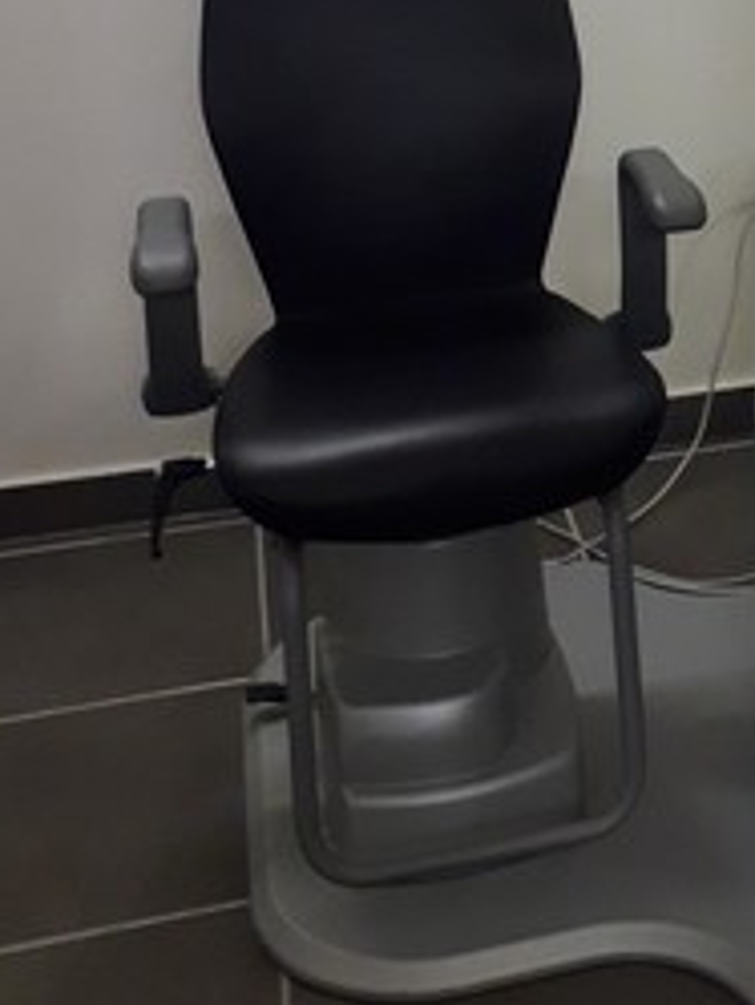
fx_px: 1889
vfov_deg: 27.7
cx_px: 896
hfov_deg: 21.1
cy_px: -40
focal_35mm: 65
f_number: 1.9
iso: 160
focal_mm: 3.6
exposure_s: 1/50
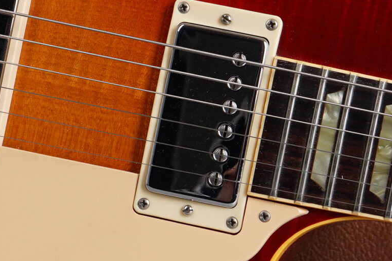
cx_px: 51
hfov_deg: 12.0
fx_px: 1850
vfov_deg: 8.0
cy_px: 40
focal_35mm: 170
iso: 160
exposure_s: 1/160
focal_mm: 51
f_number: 8
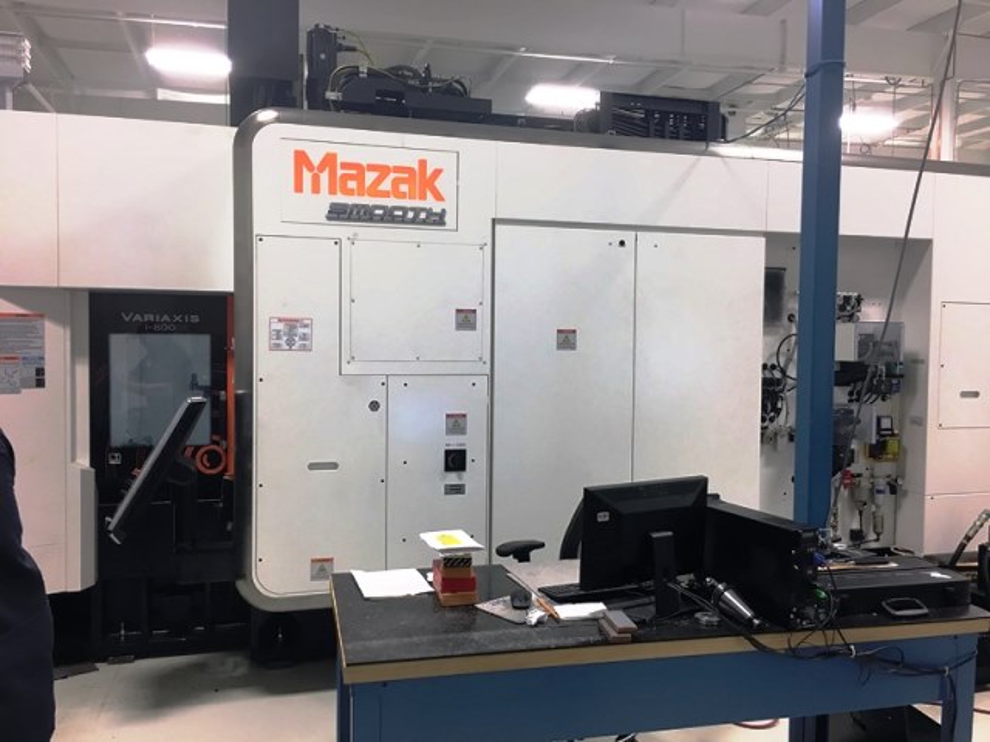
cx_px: 495
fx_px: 829
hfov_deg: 61.7
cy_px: 371
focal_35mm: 29
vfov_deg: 48.2
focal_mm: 4.15
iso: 64
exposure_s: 1/30
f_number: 2.2
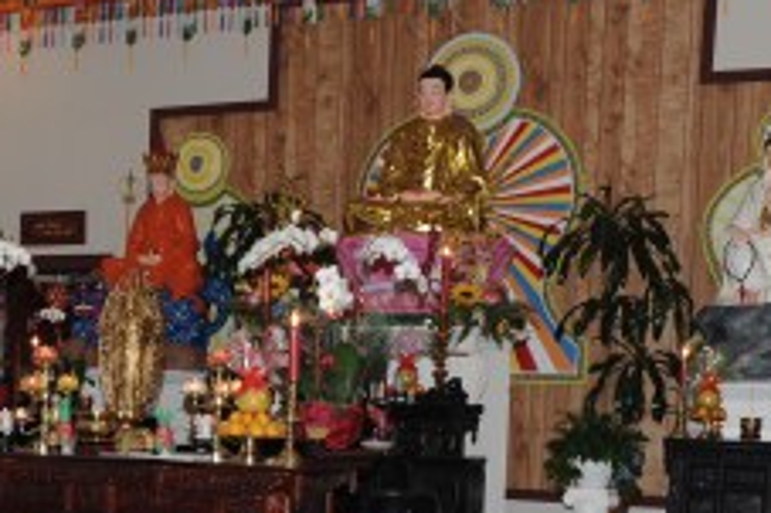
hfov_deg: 24.2
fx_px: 1691
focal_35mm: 79
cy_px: 579
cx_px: -54
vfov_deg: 16.7
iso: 200
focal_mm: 28
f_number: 6.3
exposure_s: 1/60
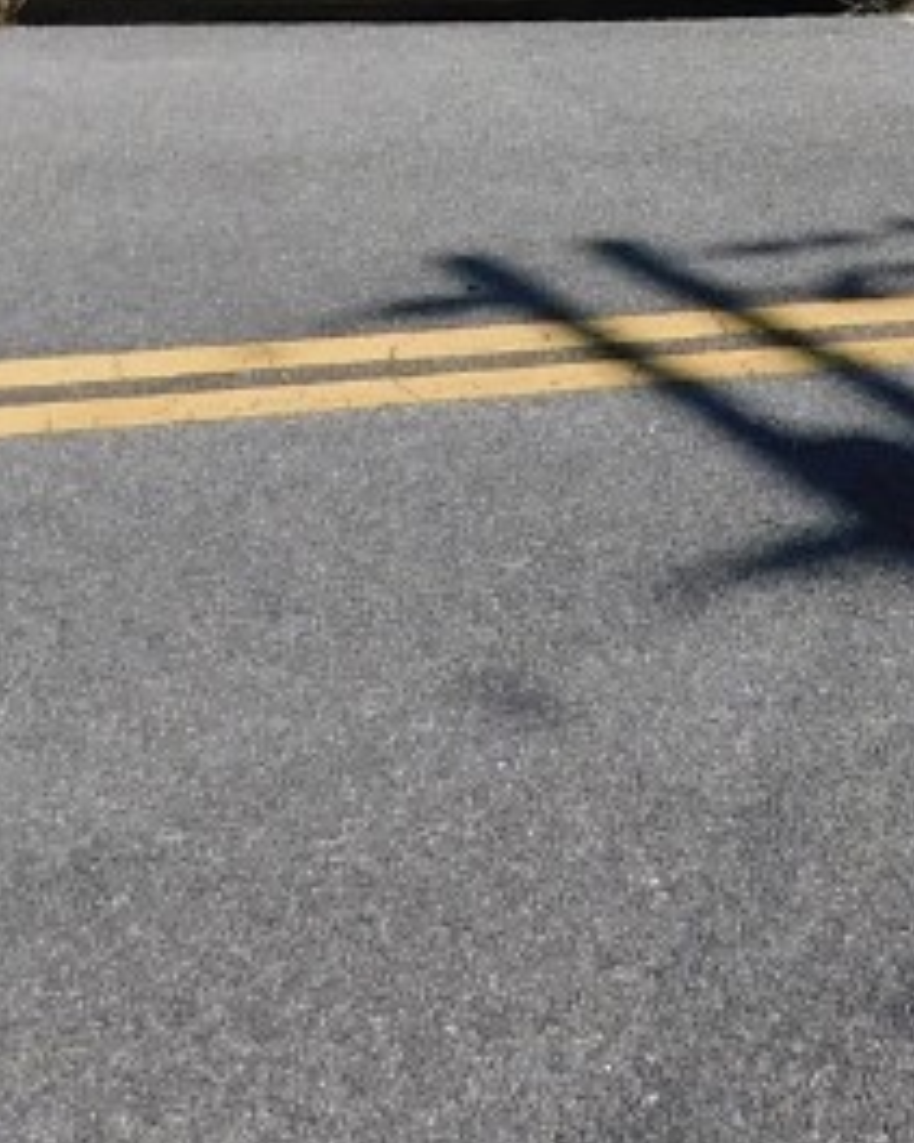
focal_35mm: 87
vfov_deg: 19.9
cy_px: -403
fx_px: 2943
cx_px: 931
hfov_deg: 17.2
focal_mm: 4
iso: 125
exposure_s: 1/640
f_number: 6
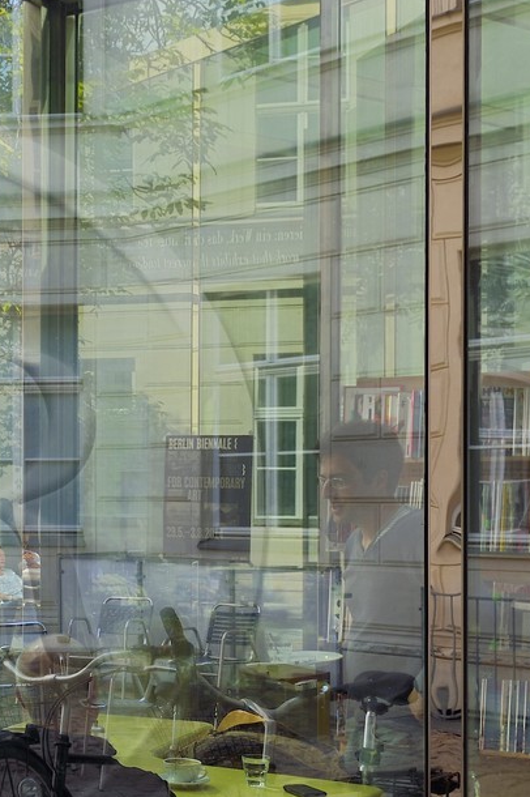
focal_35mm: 63
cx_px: -139
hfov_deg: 20.0
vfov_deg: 31.7
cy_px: 510
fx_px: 1393
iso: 200
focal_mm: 24
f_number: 7.1
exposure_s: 1/250
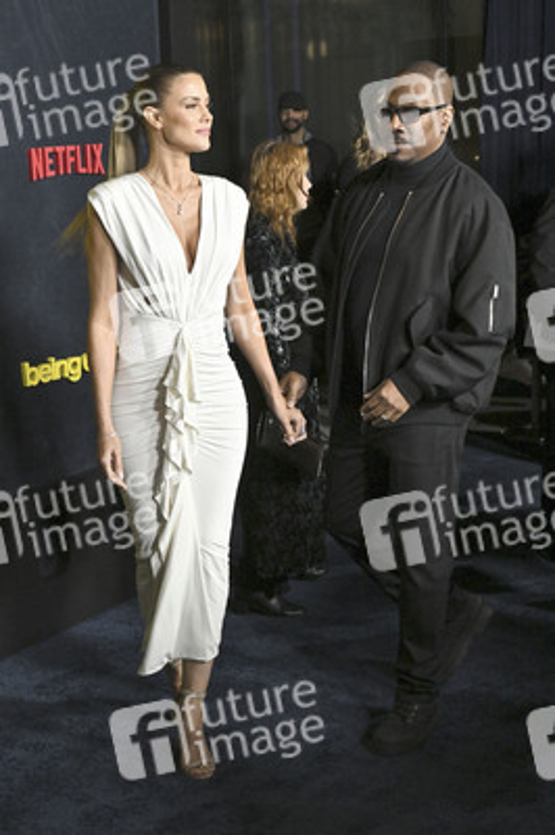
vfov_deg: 39.6
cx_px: 278
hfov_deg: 26.9
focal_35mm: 50
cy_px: 418
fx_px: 1158
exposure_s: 1/320
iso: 2500
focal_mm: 50
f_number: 5.6
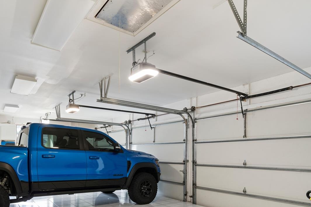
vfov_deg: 51.3
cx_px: 122
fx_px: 207
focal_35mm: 24
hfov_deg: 72.8
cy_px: 150
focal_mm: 16
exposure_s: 1/2
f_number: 8
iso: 400
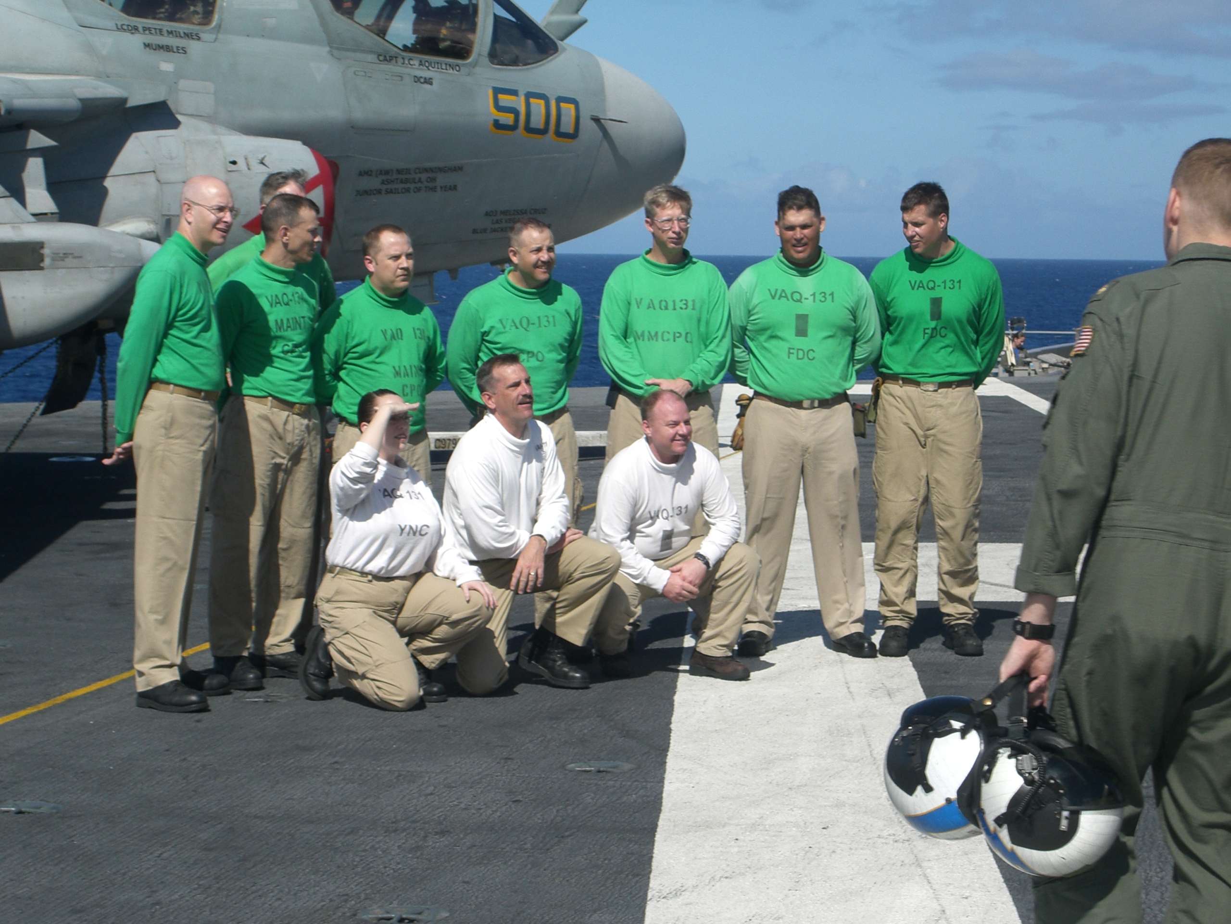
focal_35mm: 95
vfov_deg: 15.6
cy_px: 462
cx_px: 616
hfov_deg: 20.7
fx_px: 3378
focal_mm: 19.7
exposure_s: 1/125
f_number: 13.8
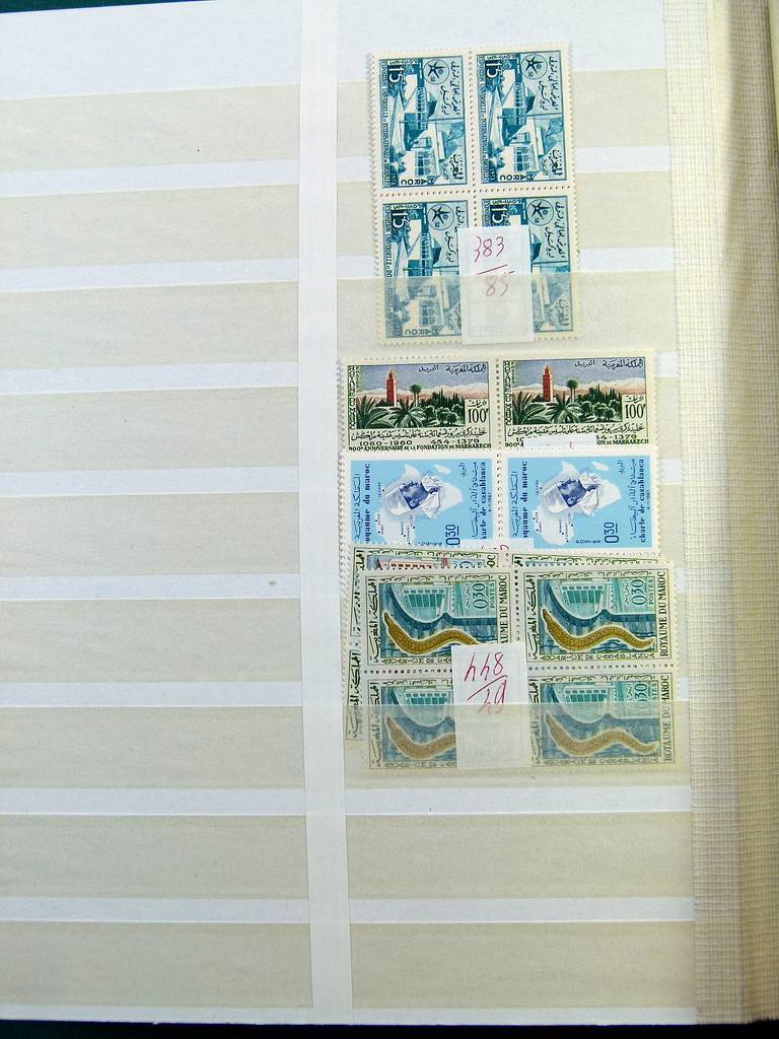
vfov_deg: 50.1
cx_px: 390
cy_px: 520
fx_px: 1110
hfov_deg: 38.7
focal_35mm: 37
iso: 100
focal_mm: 6.7
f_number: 4
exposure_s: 1/125
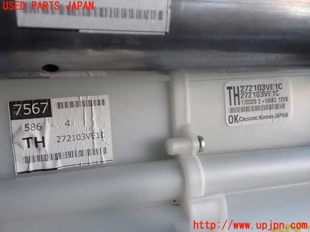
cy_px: 116
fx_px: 322
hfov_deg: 51.4
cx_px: 155
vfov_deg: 39.7
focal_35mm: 36
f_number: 2.5
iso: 125
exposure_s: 1/80
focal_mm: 6.37
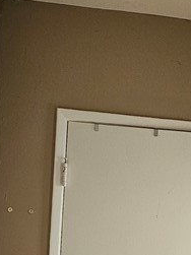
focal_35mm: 94
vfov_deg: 19.1
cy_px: 343
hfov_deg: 15.6
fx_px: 692
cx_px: 157
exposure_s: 1/60
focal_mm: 6.3
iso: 500
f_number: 1.7
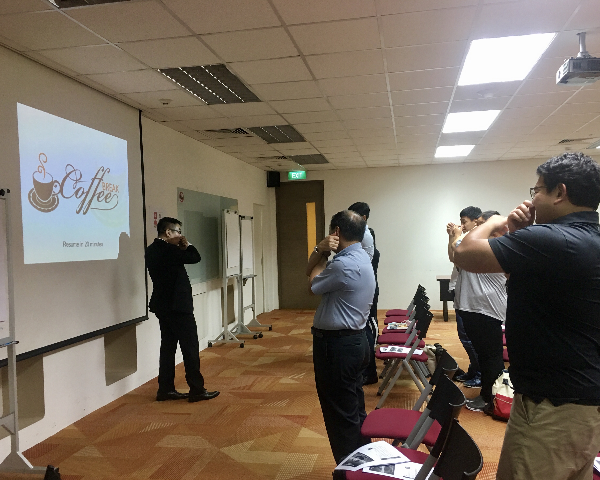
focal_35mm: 31
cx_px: 312
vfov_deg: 47.1
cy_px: 244
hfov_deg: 57.2
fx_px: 550
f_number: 2.2
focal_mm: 4.15
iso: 64
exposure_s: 1/17
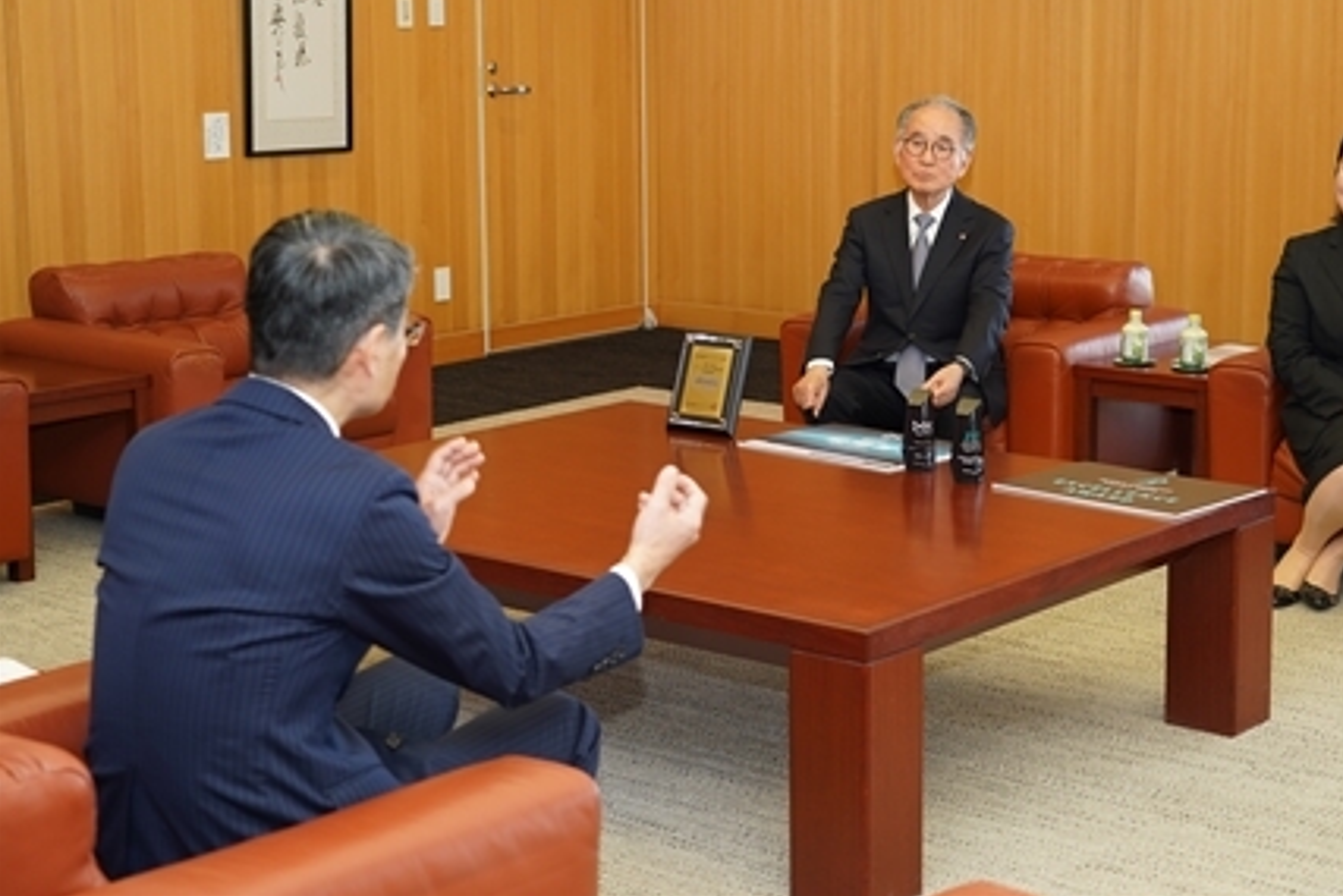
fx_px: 2314
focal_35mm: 62
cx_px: 780
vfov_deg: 21.9
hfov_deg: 32.3
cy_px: 379
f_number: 4
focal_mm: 53
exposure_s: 1/160
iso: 640
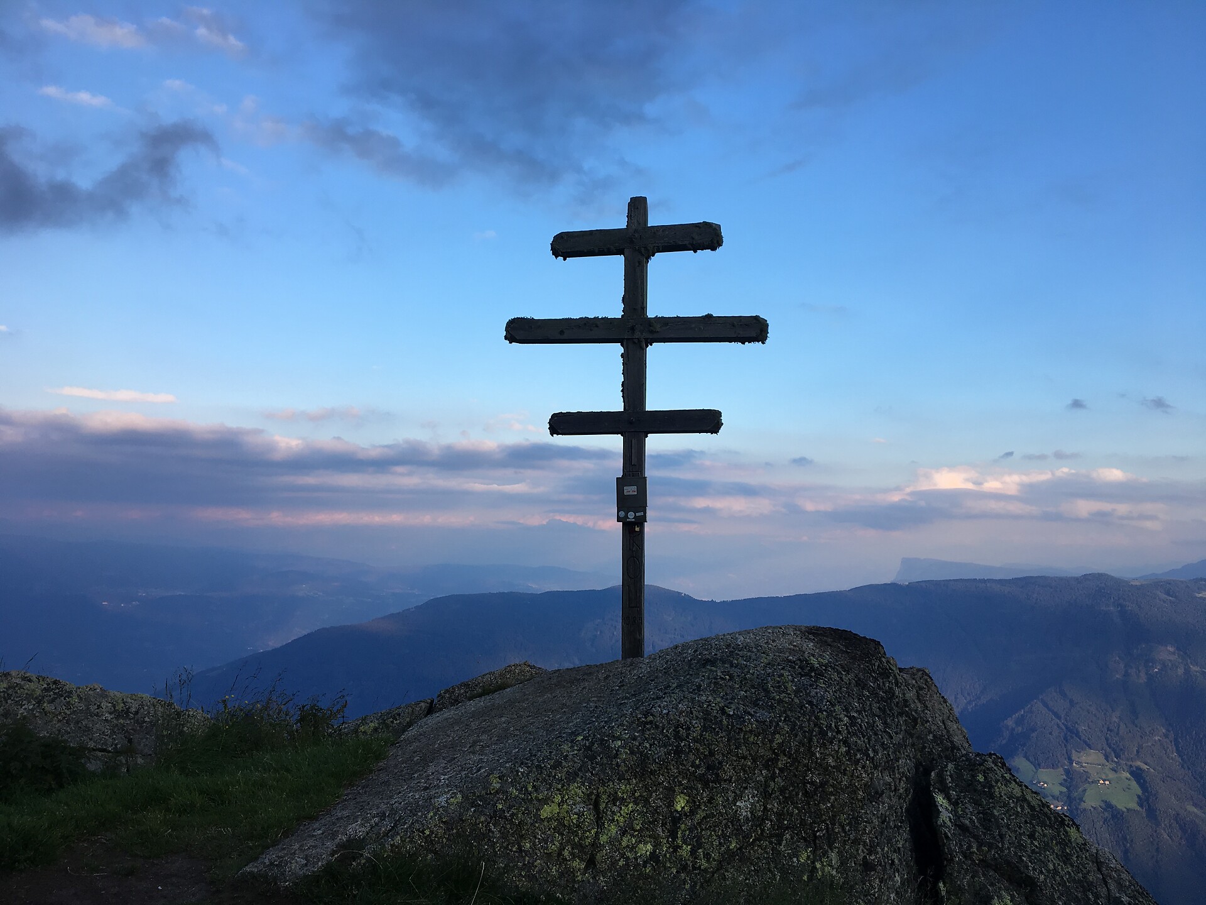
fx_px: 1010
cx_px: 603
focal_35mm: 29
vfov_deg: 48.2
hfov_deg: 61.7
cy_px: 452
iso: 25
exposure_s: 1/447
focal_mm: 4.15
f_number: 2.2
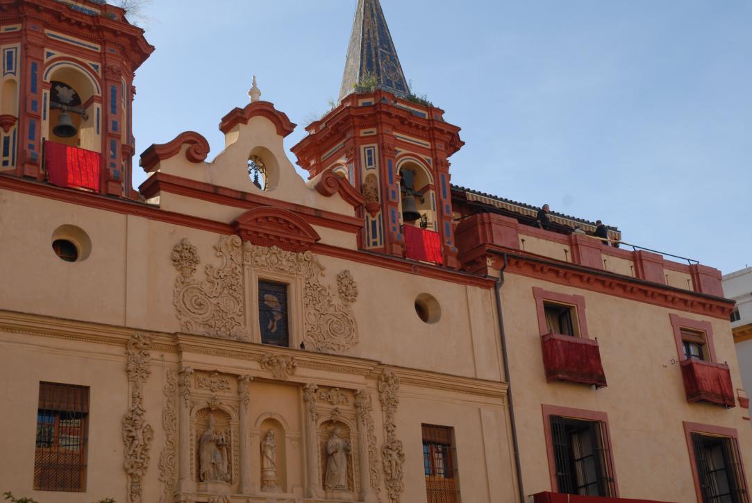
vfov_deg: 25.8
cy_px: 252
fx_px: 1098
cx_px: 376
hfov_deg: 37.8
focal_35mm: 52
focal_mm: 35
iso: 100
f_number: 6.3
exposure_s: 1/160
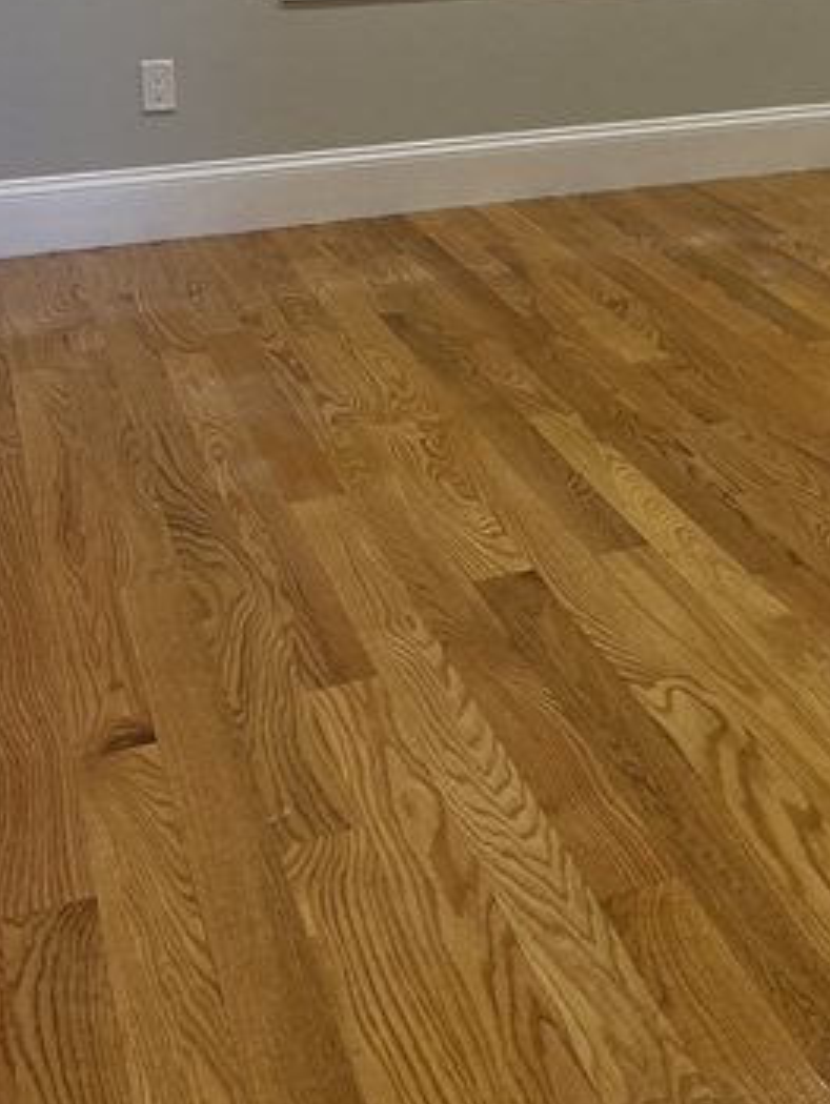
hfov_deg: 24.7
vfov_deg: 31.7
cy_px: 57
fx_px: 1820
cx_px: 792
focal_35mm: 57
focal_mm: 5.1
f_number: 1.6
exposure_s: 1/120
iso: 100
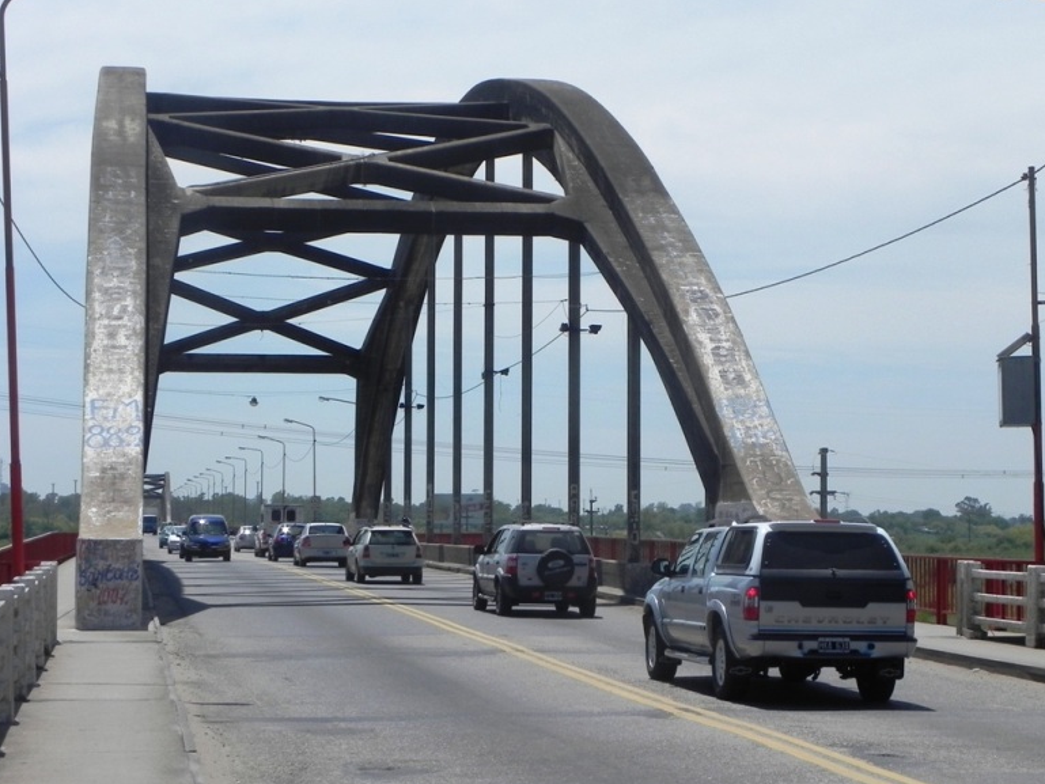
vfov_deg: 18.9
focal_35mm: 78
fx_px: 2355
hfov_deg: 25.0
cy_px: 380
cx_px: 534
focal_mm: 13.4
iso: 160
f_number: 8
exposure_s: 1/626
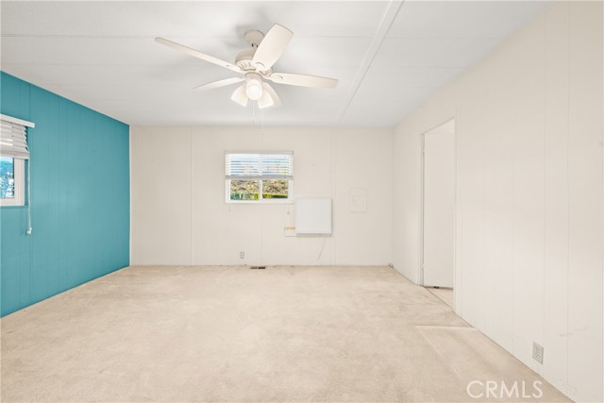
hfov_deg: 104.2
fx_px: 235
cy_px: 202
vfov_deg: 81.2
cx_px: 302
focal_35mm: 14
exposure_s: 1/6
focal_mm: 14
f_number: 8
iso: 1000
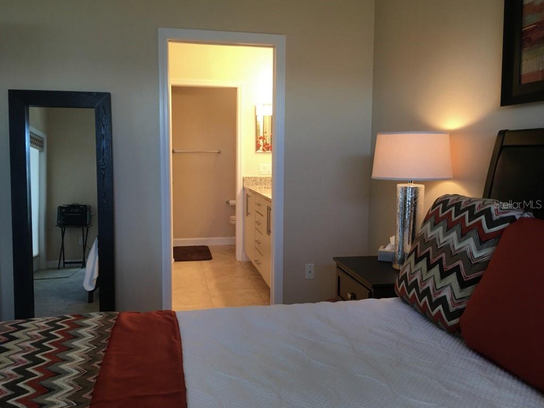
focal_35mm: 29
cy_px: 204
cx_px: 272
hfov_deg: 61.7
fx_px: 456
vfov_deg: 48.2
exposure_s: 1/30
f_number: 2.2
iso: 40
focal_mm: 4.15
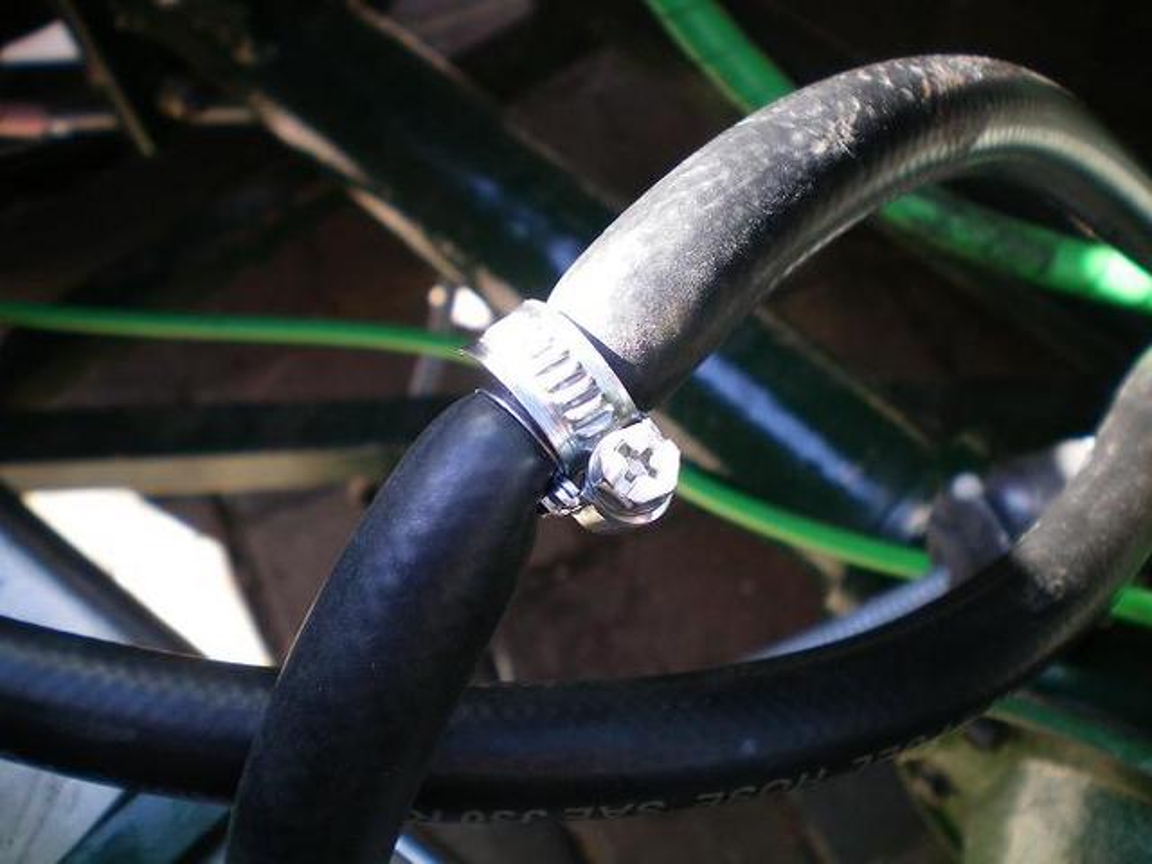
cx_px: 576
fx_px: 1265
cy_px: 432
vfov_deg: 37.7
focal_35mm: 38
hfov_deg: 49.0
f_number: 3.1
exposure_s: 1/60
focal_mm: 6.3
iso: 64
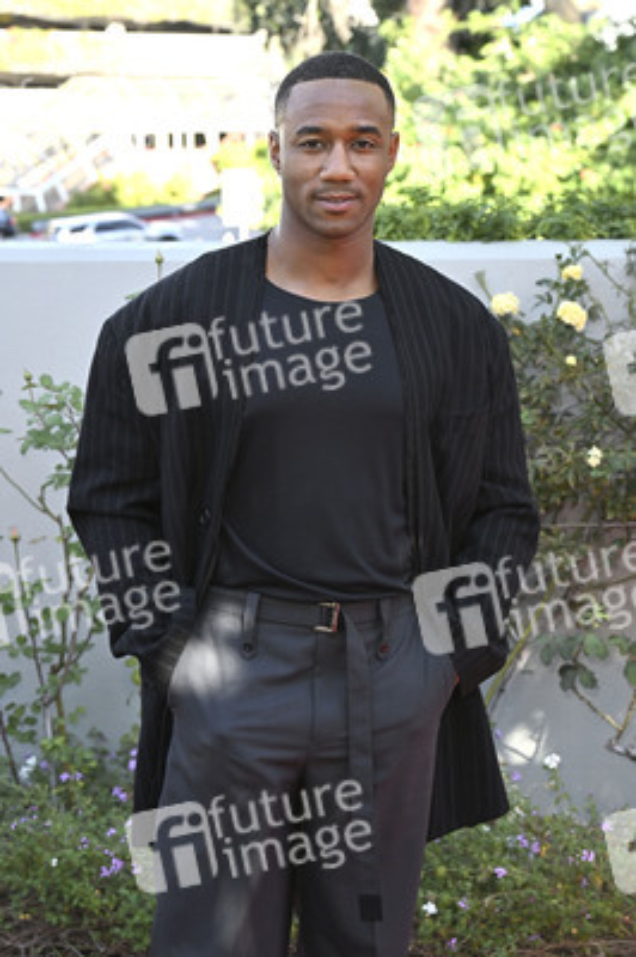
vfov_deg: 31.4
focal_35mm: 64
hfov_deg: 21.2
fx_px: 1699
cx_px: 318
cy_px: 478
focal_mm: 64
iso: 640
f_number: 5.6
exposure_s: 1/320
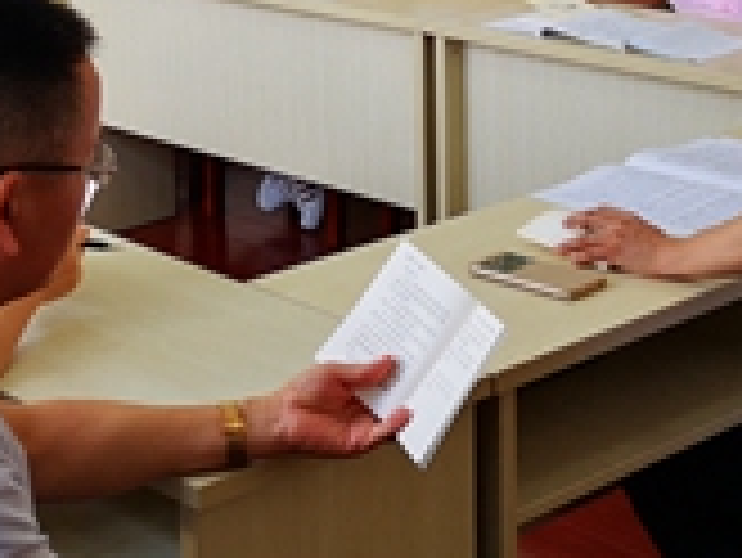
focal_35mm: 90
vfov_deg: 15.9
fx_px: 1931
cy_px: -65
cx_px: 189
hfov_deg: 21.6
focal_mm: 3.95
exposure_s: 1/100
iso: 80
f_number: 1.8
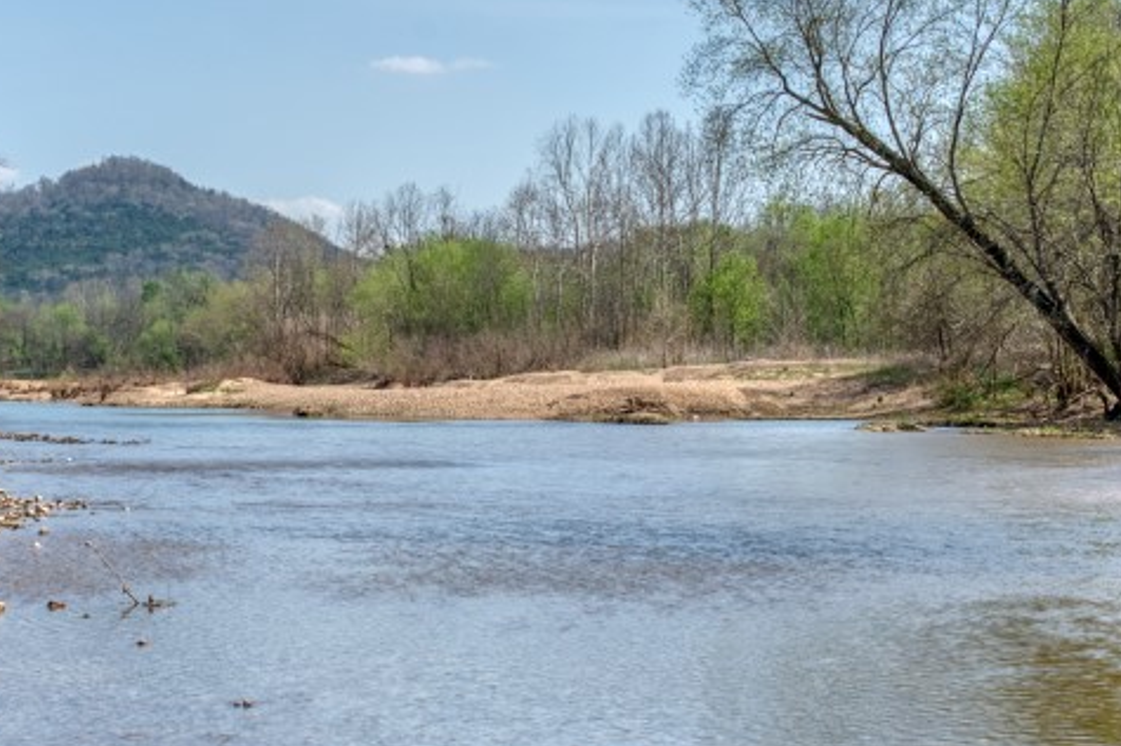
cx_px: 493
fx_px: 3018
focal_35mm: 97
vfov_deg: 14.1
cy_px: 368
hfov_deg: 21.0
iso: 100
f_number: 6.3
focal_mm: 45
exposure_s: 1/80
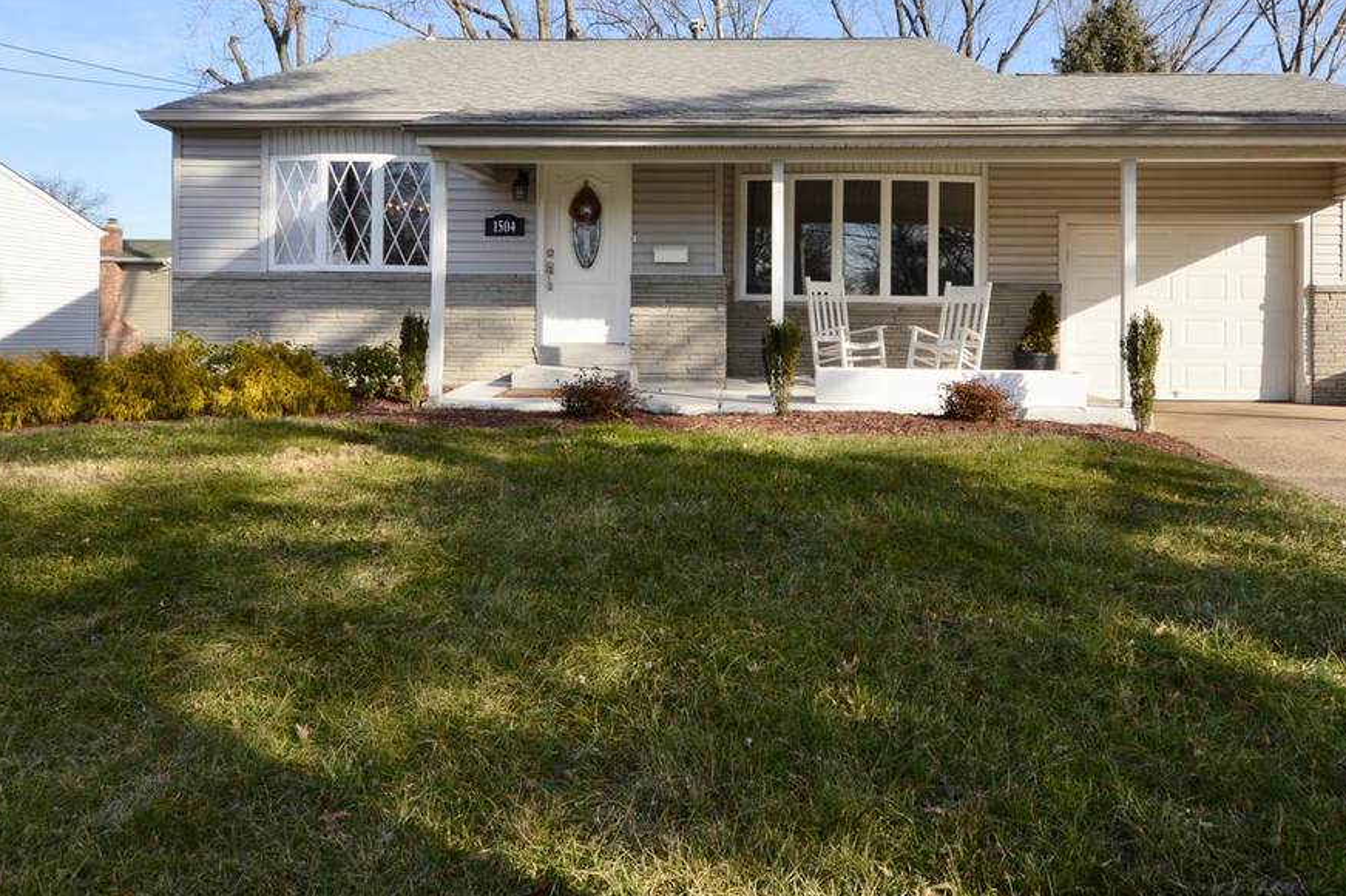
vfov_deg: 55.5
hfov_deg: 78.3
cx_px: 752
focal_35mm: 22
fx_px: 822
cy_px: 271
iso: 100
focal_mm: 10
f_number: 6.3
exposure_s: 1/160
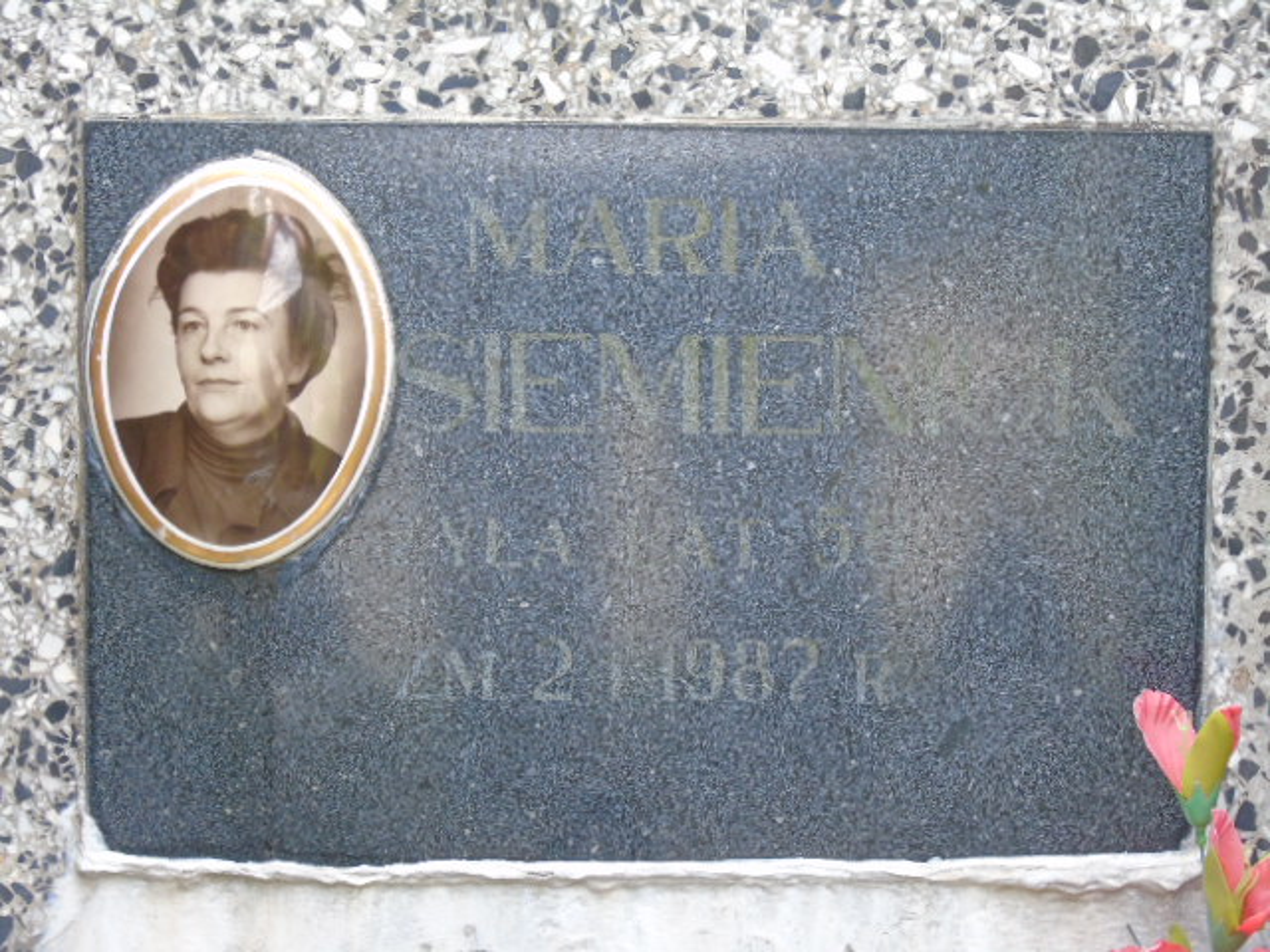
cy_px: 476
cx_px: 635
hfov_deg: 9.3
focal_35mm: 212
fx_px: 7778
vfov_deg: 7.0
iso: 400
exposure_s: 1/125
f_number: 4.7
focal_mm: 38
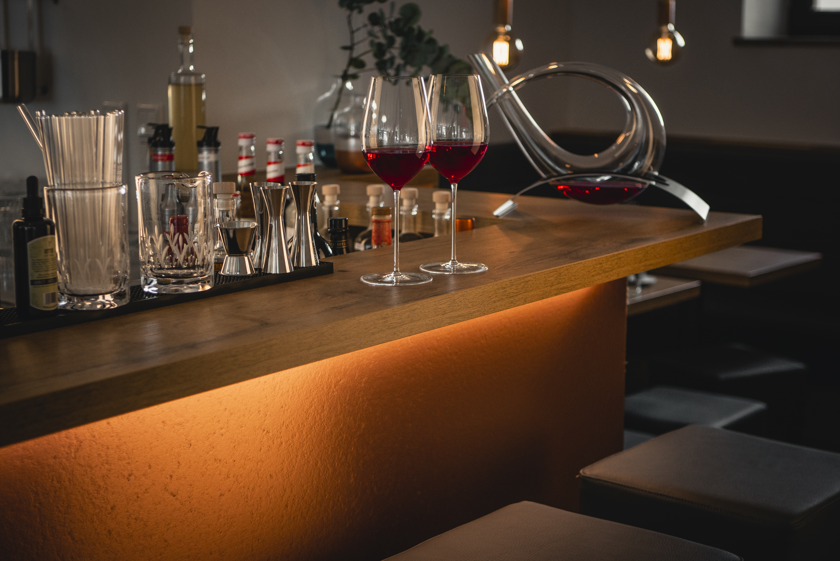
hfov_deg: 31.9
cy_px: 280
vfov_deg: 21.6
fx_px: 1470
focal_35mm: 63
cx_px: 420
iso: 640
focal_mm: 42
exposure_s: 1/320
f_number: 2.8
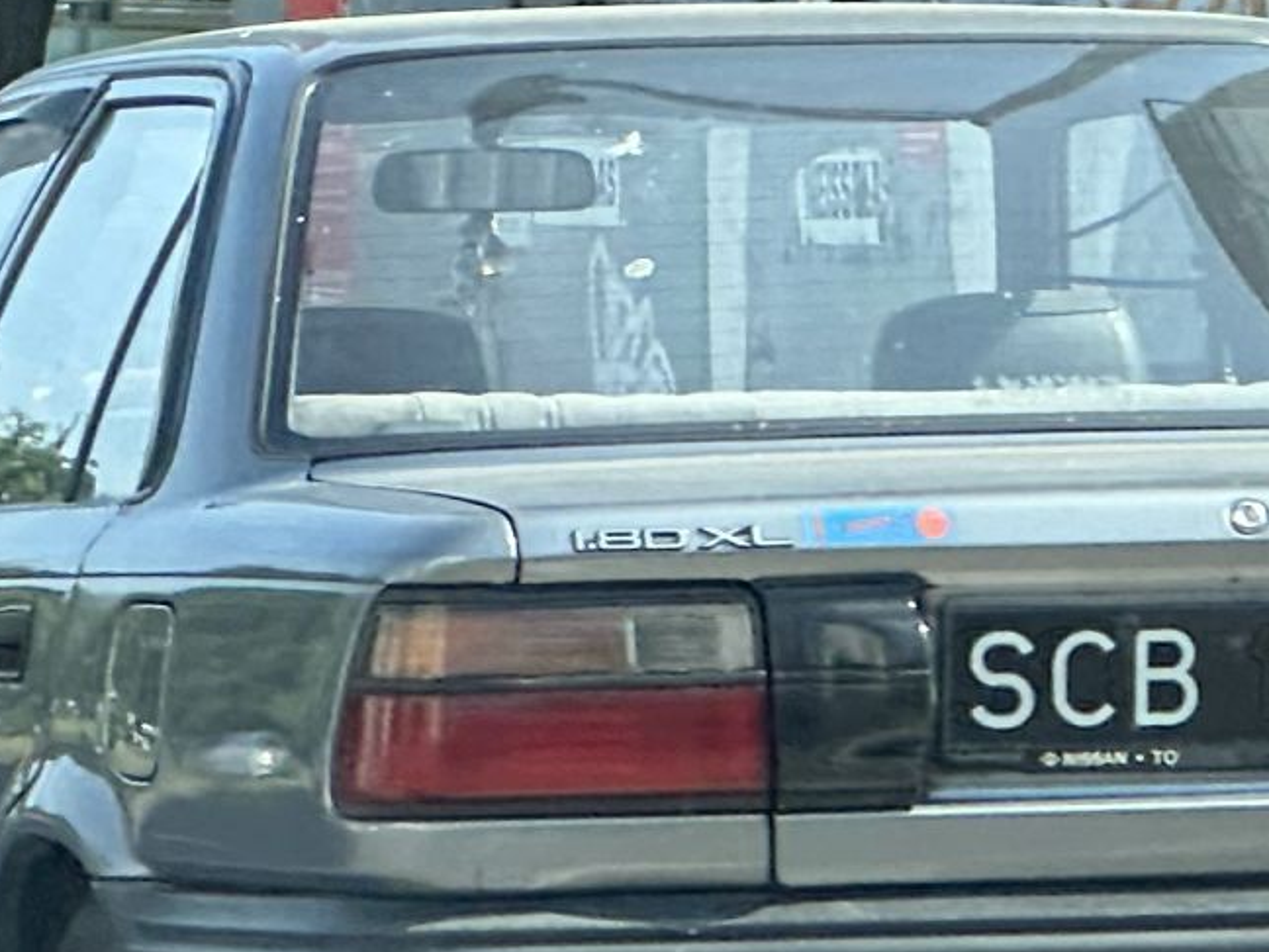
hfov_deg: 10.4
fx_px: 6965
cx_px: 707
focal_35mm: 190
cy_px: 615
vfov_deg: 7.8
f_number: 2.8
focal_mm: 9
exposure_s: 1/175
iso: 32
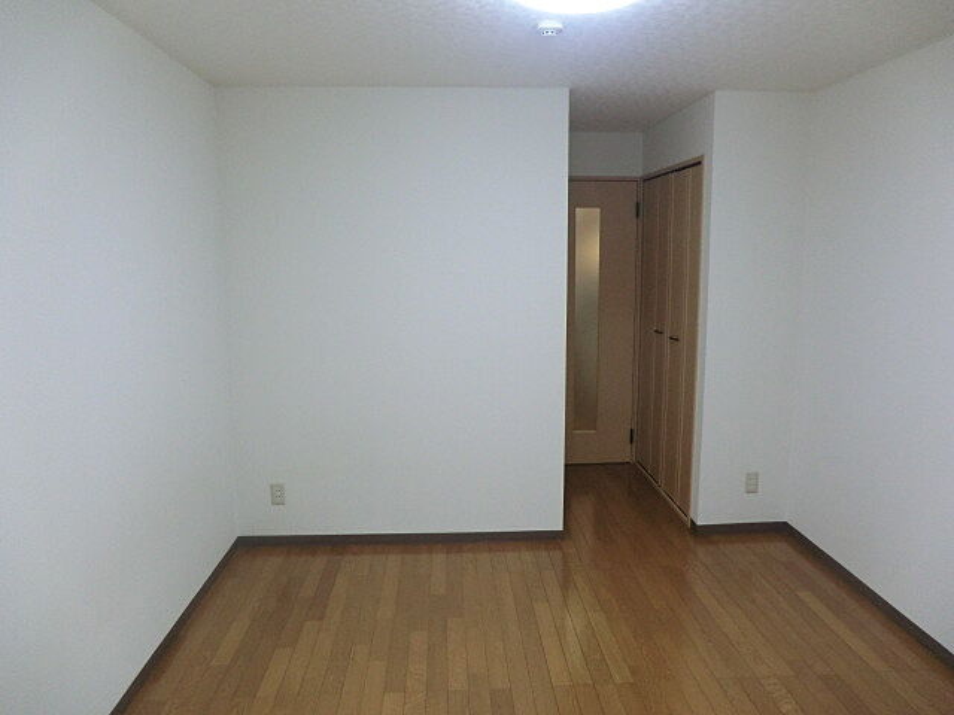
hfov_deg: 71.6
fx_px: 661
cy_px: 358
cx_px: 477
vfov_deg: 56.8
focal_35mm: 24
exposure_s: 1/60
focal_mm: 4.3
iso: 320
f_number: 3.2
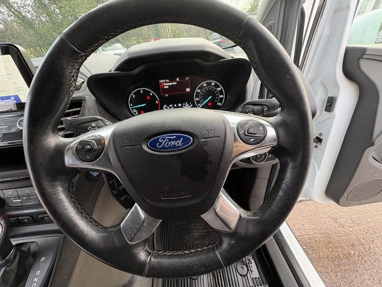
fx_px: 154
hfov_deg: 102.1
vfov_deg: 85.7
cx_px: 191
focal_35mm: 14
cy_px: 144
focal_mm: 2.22
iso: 200
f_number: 2.2
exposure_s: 1/63
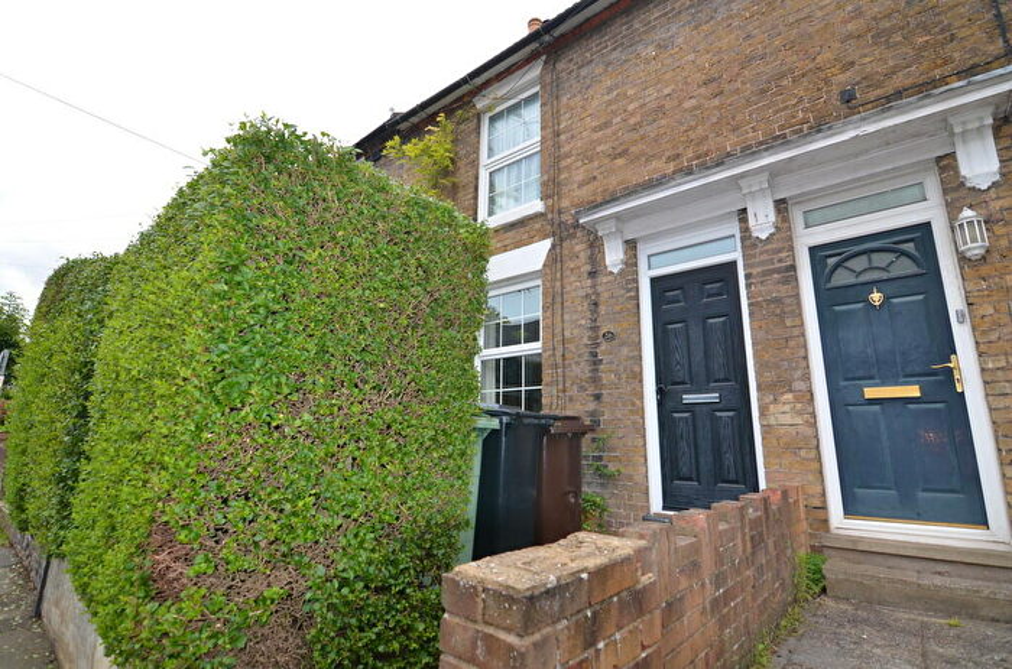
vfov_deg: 71.8
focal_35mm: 16
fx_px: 463
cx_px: 506
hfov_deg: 95.1
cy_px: 334
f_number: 5
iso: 100
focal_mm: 11
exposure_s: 1/200
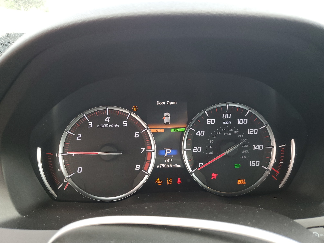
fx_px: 243
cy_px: 122
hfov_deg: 67.3
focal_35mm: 26
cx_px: 162
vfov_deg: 53.1
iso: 77
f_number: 1.5
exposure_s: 1/120
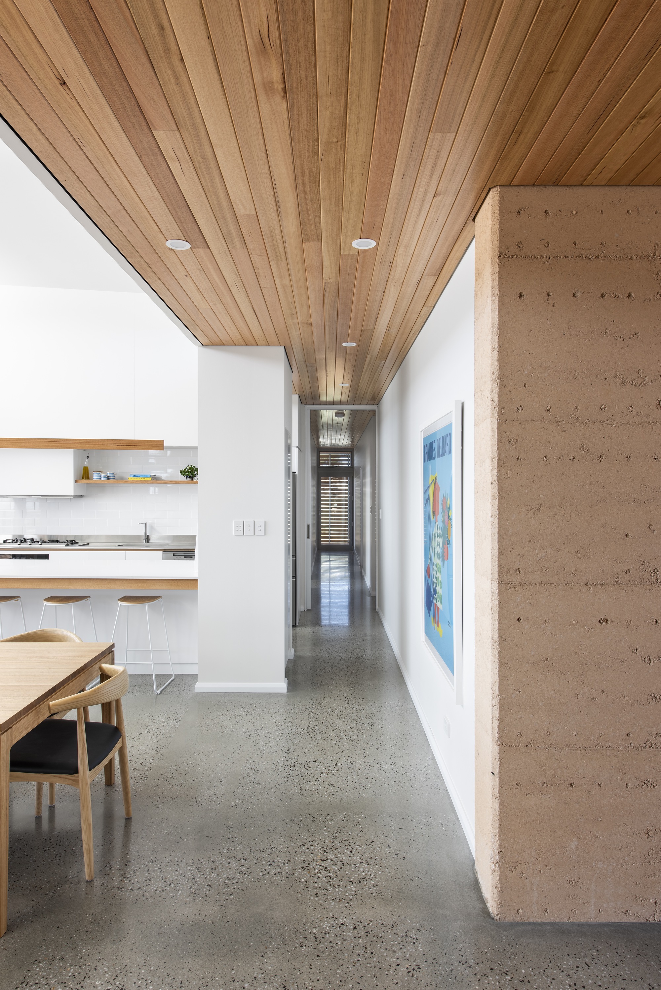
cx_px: 330
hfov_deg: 59.5
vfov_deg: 81.2
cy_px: 495
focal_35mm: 21
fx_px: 578
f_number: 11
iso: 64
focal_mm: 21
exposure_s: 1/10
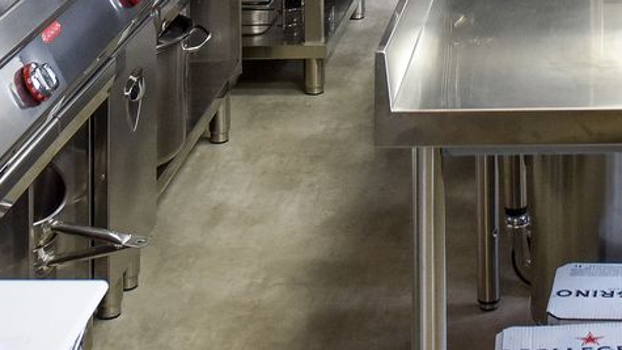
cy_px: -494
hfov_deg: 20.9
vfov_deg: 10.6
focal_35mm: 97
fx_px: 1600
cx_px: 693
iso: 640
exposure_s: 1/80
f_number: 5.6
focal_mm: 22
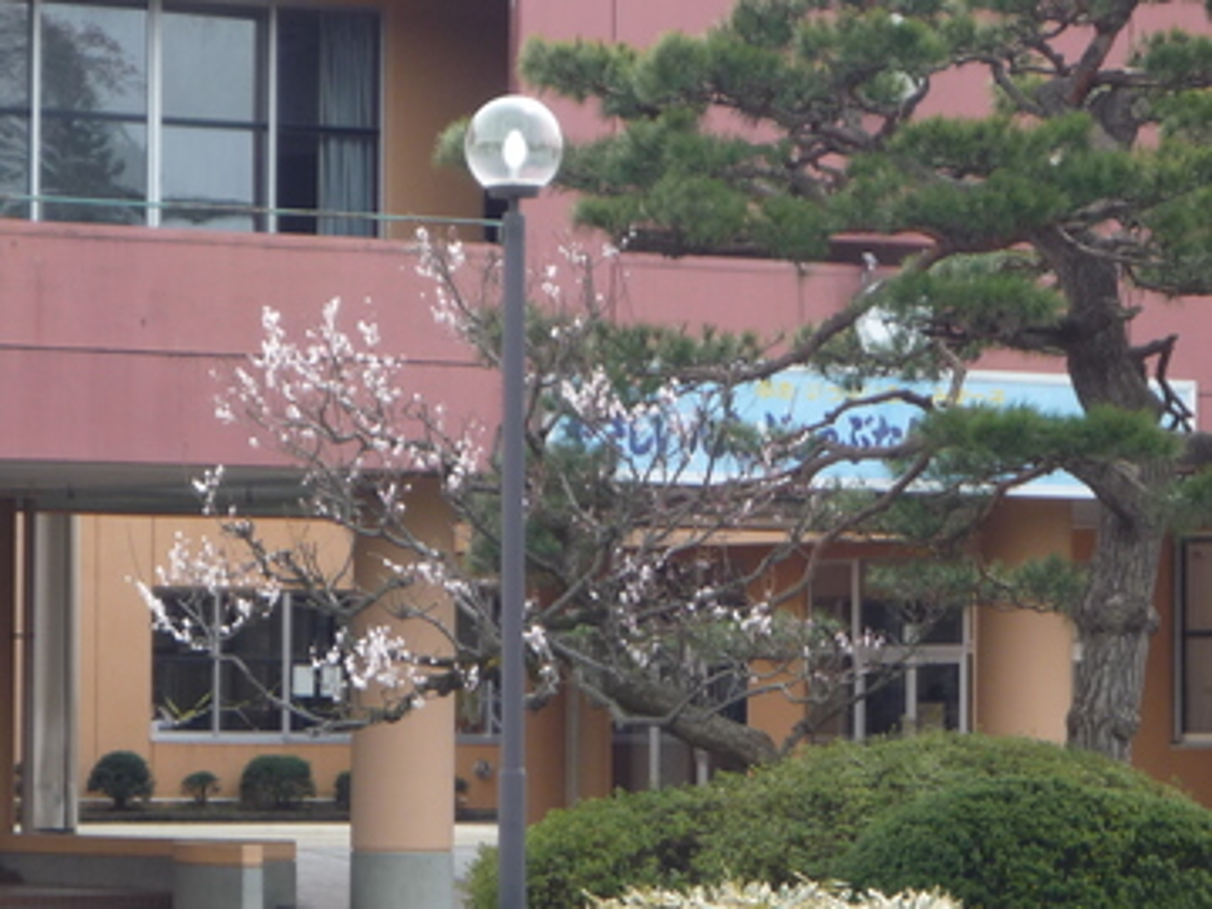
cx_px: 606
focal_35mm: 212
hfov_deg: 9.3
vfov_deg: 7.0
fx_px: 7423
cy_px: 454
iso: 100
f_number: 5.8
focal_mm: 20.8
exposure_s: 1/125
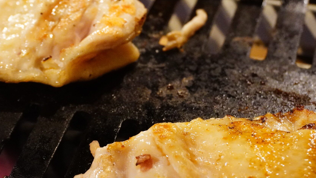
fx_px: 786
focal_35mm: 94
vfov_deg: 12.9
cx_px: 134
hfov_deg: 22.7
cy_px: 109
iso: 6400
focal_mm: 39
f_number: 7.1
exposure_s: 1/30
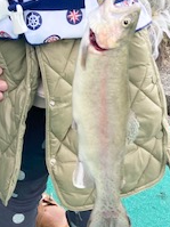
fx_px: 590
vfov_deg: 20.6
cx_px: 35
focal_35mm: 90
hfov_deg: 16.3
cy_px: -31
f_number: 1.8
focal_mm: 3.99
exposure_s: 1/183
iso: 20
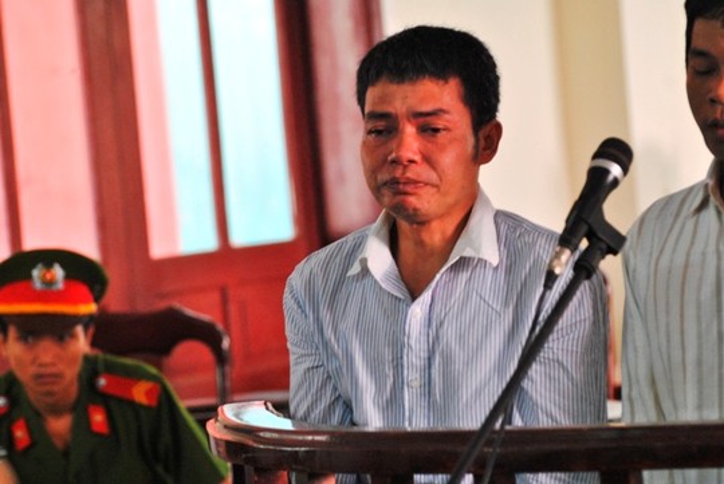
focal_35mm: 202
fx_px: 4076
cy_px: 242
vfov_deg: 6.8
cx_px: 362
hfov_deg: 10.2
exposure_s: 1/50
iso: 800
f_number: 4.8
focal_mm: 135
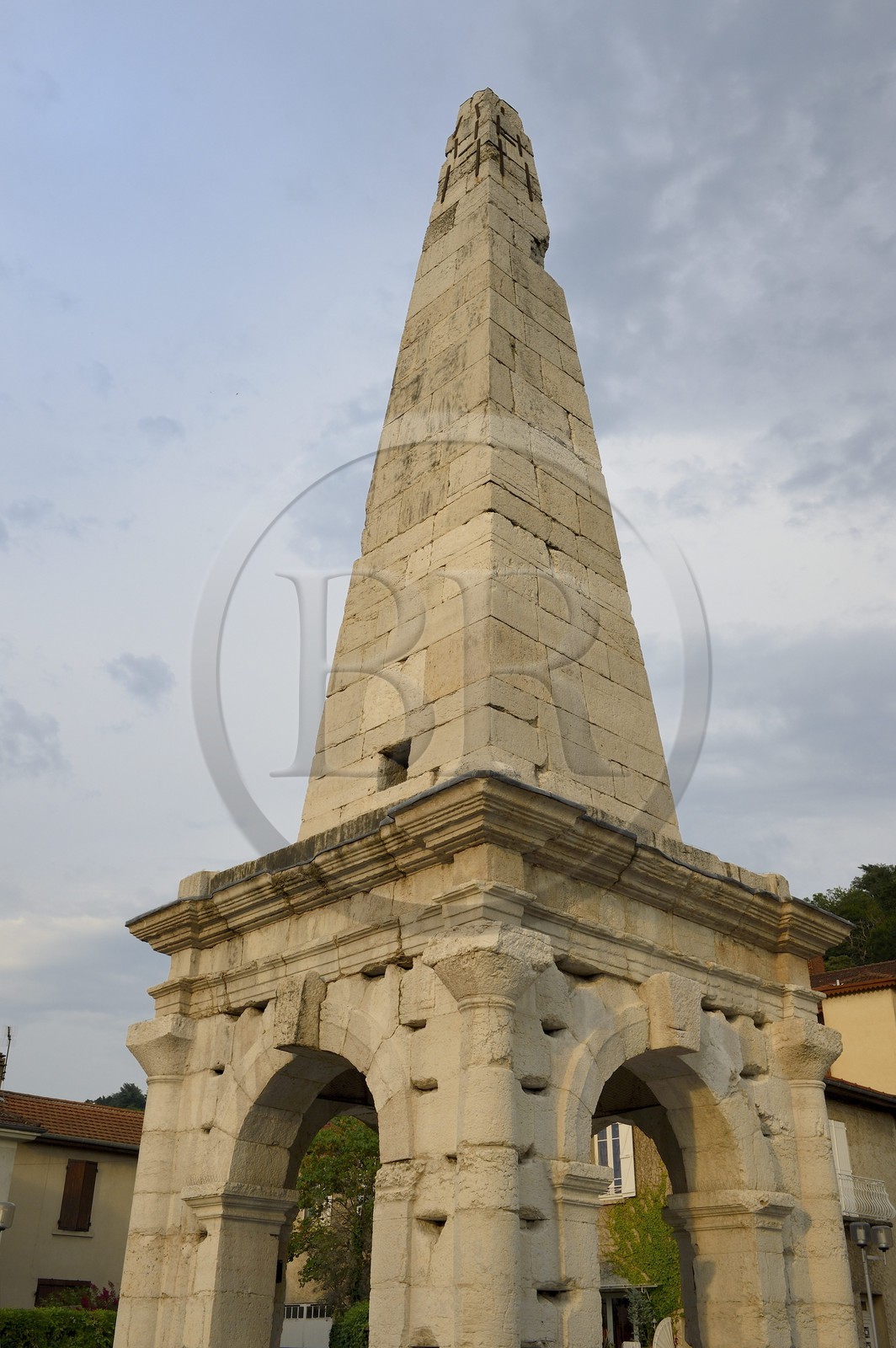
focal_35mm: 34
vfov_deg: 55.8
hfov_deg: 38.8
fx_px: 1271
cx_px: 448
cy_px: 674
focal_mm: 34
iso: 200
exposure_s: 1/250
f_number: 10
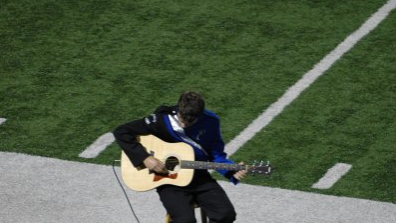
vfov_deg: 2.6
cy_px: 216
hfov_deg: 4.5
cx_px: 198
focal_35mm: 475
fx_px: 4986
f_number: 2.8
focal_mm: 200
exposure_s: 1/60
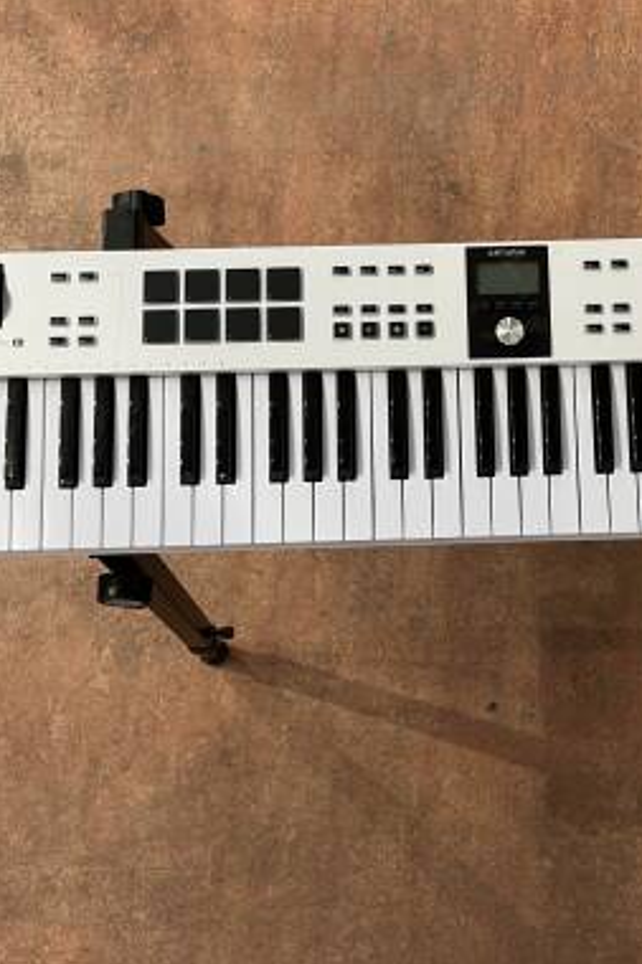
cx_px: 485
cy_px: 487
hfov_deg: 35.1
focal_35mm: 37
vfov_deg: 51.9
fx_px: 991
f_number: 1.6
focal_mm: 5.1
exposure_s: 1/60
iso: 80
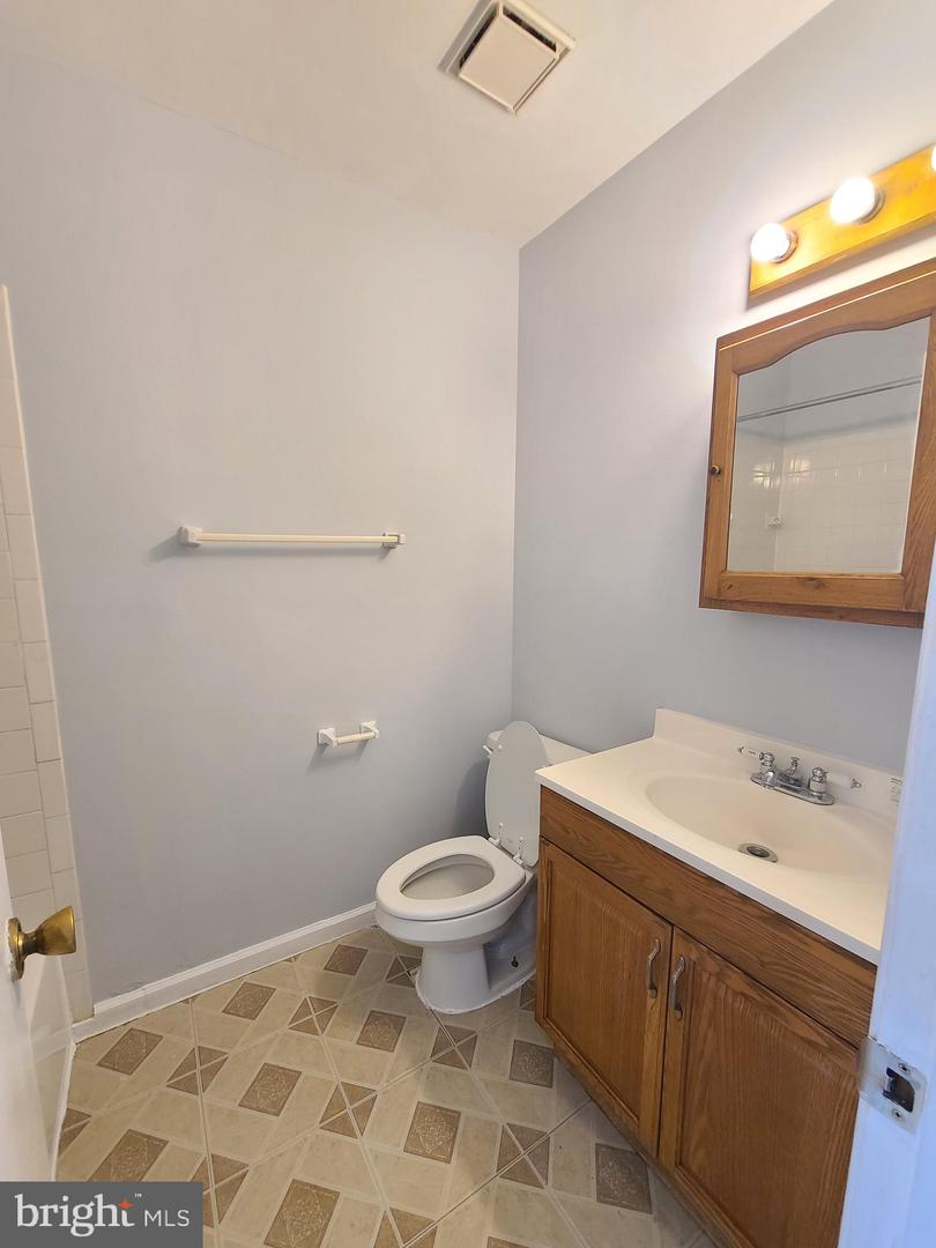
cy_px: 624
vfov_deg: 106.2
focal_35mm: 13
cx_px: 468
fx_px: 469
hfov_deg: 89.9
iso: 250
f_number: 2.2
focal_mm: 2.2
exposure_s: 1/60
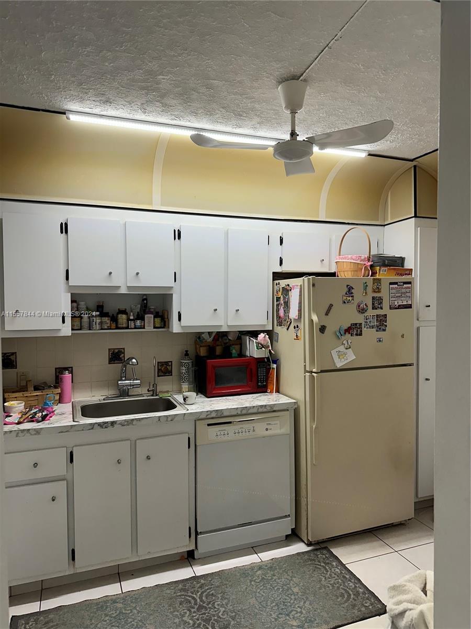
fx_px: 435
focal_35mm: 24
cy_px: 314
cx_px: 236
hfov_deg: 56.8
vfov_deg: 71.6
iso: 125
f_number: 1.78
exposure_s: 1/120
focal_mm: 6.86
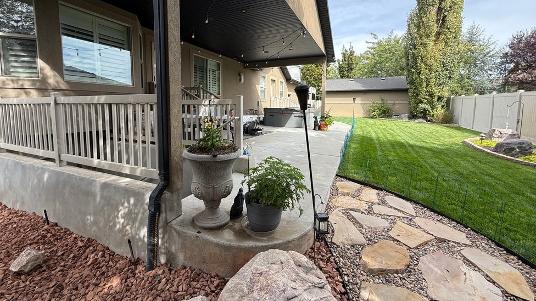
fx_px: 227
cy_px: 127
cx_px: 257
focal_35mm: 16
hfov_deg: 99.3
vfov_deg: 66.7
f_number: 2.2
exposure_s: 1/510
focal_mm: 2.22
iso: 50
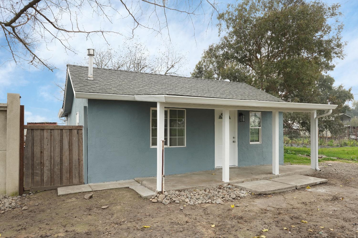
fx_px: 239
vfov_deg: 53.1
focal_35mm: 24
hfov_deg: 73.7
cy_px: 119
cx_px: 179
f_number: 11
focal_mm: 24
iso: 320
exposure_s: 1/50
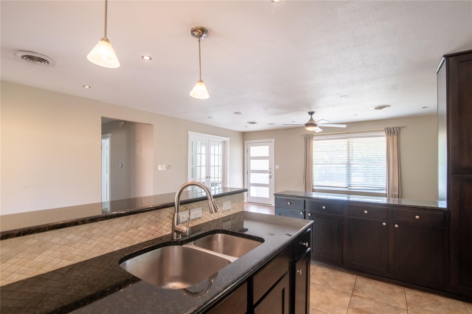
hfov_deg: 96.8
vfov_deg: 73.7
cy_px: 157
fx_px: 210
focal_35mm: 16
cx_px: 236
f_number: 6.3
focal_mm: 16
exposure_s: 1/1000
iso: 400
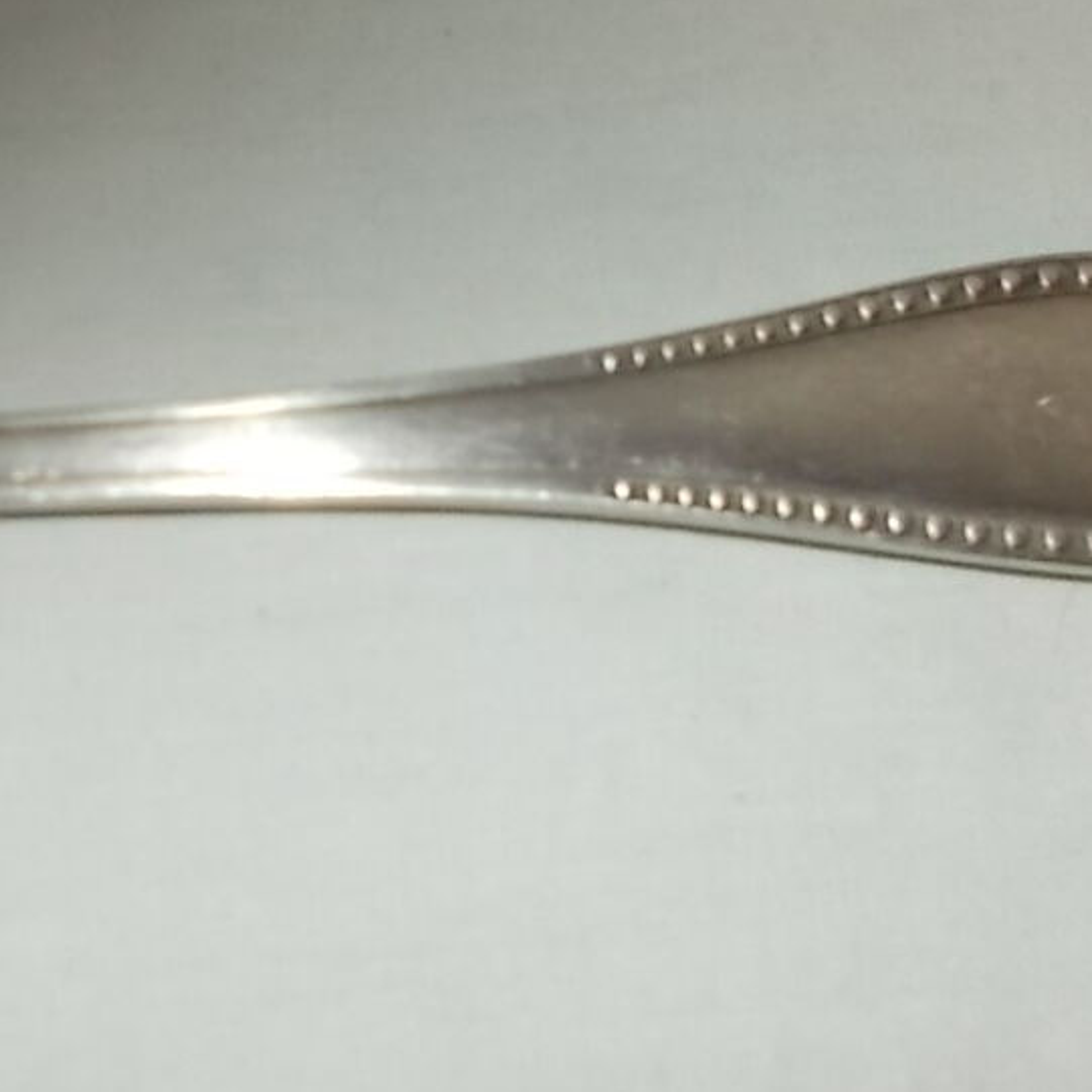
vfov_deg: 25.2
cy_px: 359
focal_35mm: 68
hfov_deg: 25.1
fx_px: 2427
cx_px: 275
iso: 200
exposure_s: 1/25
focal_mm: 4.6
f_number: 3.2
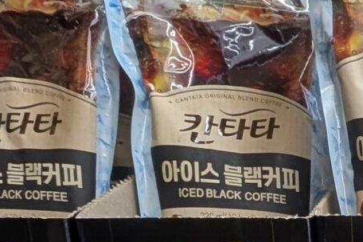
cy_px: 574
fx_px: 766
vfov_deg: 13.4
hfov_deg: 21.8
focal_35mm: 76
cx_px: 556
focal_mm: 1.95
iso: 289
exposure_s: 1/113
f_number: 2.2
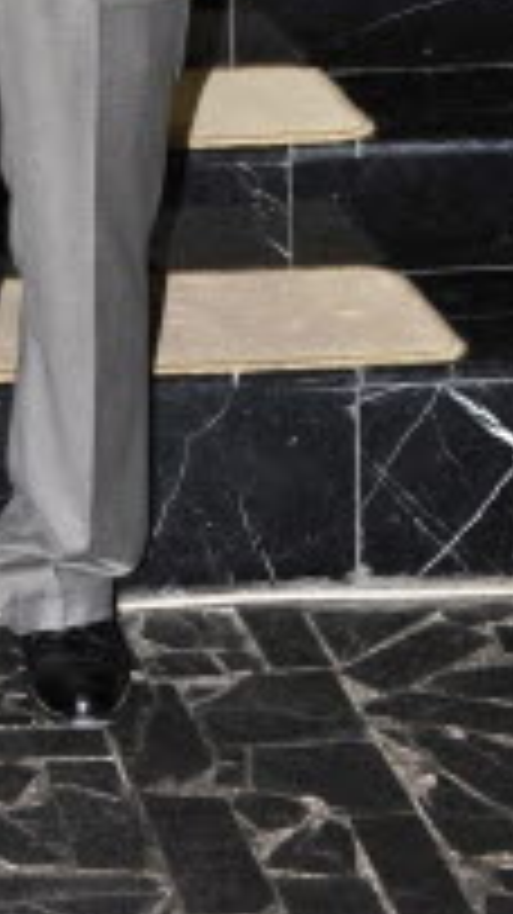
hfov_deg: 8.8
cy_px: -599
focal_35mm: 130
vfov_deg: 14.9
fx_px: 3148
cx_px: -538
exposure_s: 1/60
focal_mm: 35
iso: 200
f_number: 5.6
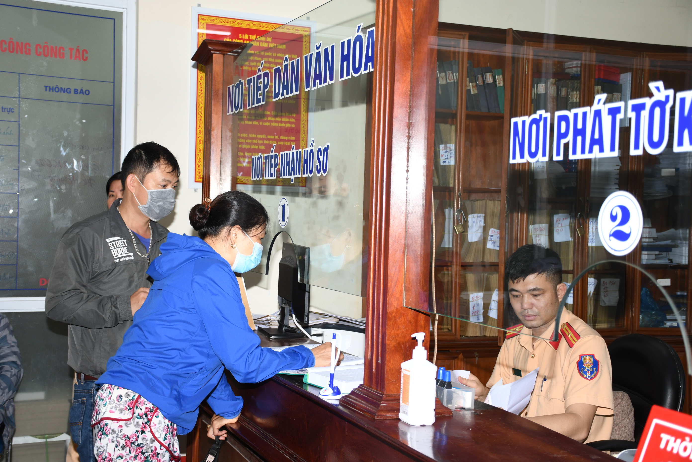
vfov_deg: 28.1
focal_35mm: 48
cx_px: 346
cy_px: 231
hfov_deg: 41.1
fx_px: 923
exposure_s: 1/200
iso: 400
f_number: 4
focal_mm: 32
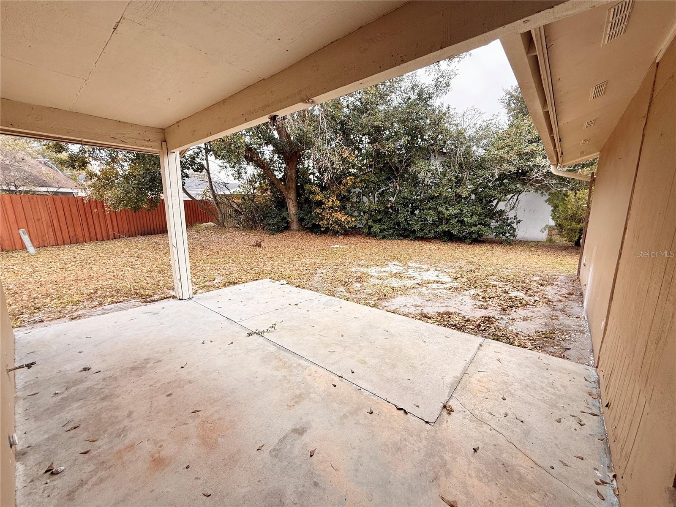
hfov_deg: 102.1
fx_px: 273
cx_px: 338
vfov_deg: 85.7
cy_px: 254
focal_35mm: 14
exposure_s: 1/194
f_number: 2.2
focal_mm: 2.22
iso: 50
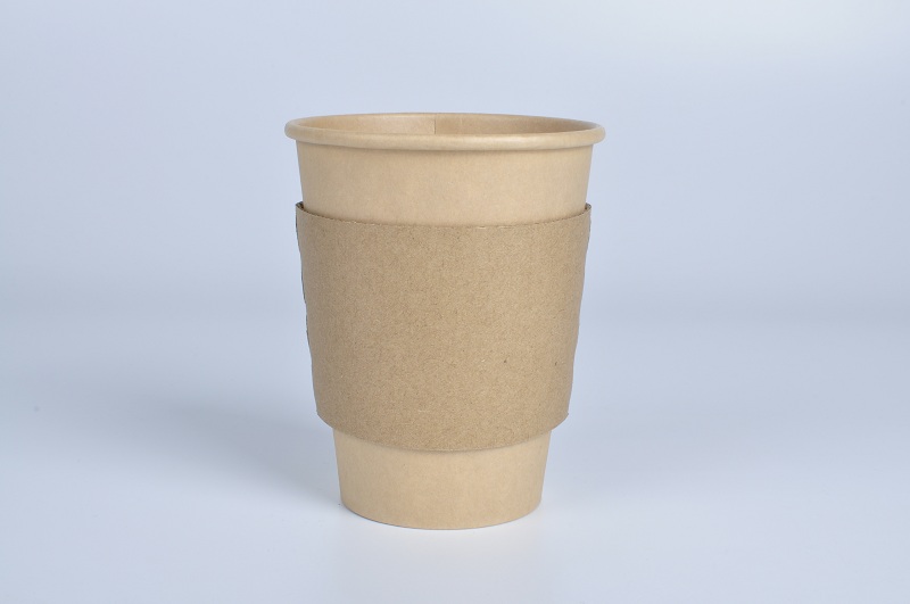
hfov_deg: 37.9
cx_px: 455
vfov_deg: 25.7
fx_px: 1325
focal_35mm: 52
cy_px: 302
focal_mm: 35
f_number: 16
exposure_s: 1/100
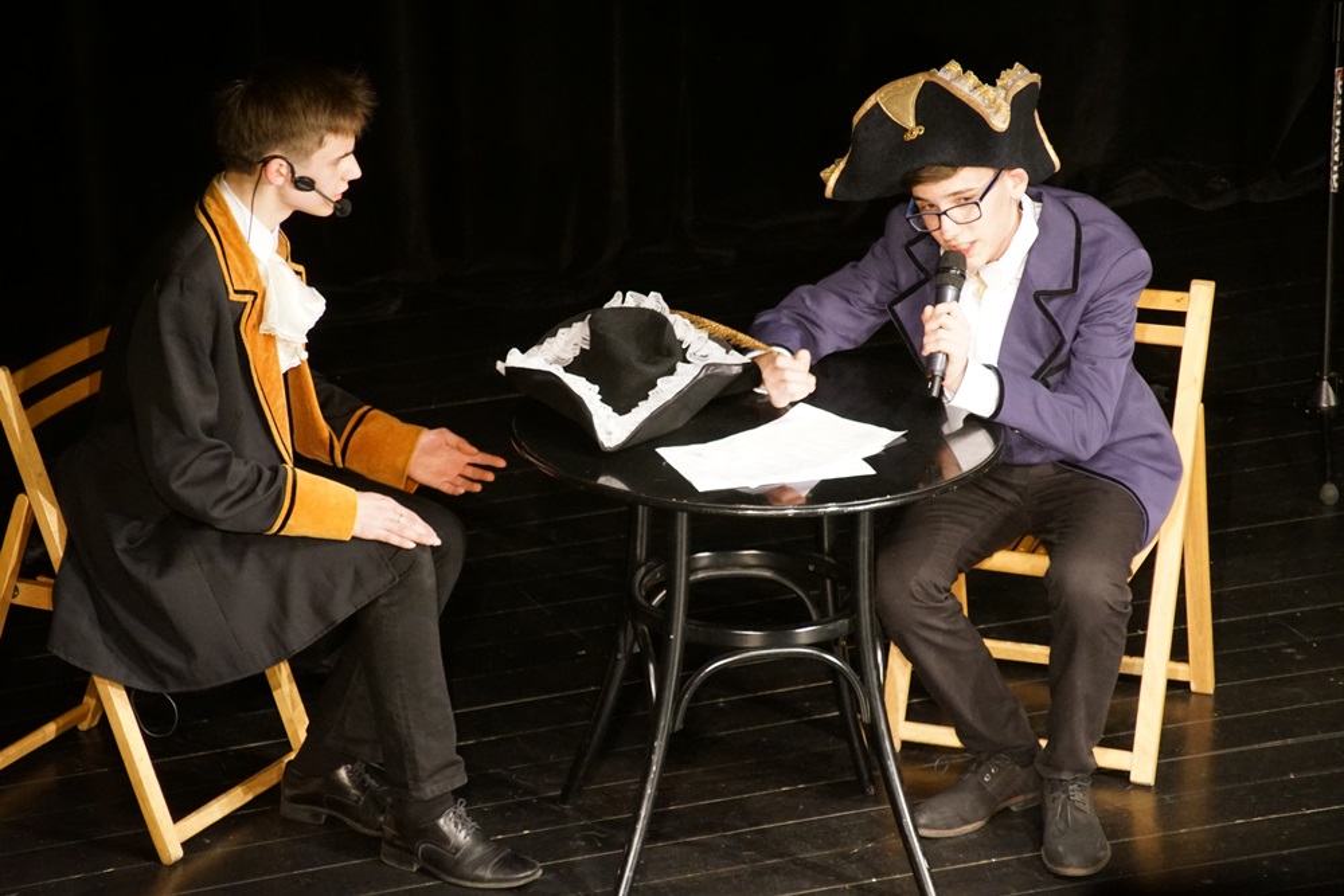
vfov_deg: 6.8
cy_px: 448
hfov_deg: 10.2
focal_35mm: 202
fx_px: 7561
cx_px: 672
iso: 3200
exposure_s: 1/40
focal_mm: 135
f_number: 5.6
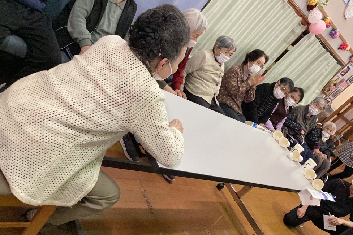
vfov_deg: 39.9
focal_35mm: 33
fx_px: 324
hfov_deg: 57.2
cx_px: 179
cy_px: 127
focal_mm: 3.3
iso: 250
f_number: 2.4
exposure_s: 1/60
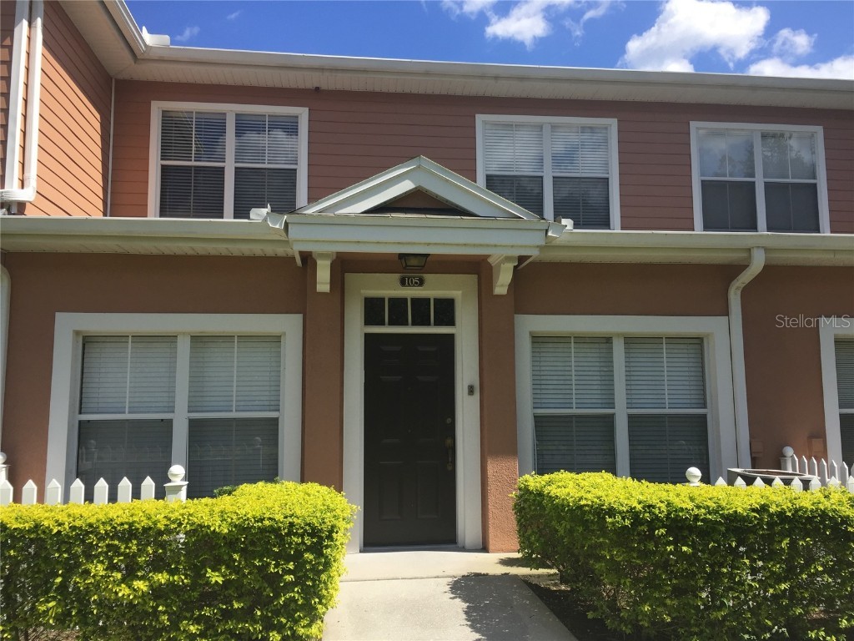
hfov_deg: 61.7
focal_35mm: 29
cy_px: 320
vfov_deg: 48.2
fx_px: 715
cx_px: 427
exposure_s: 1/1522
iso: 32
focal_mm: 4.15
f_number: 2.2
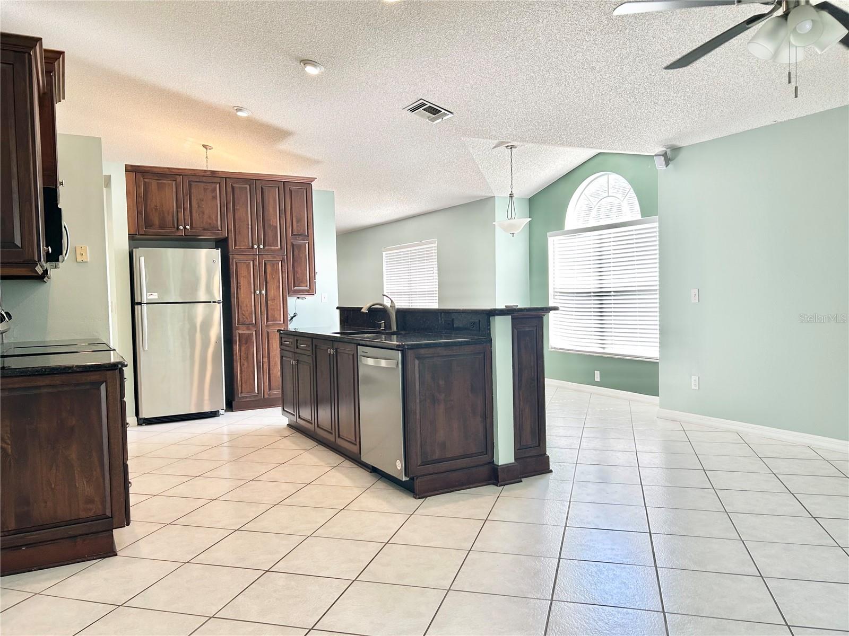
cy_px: 318
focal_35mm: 26
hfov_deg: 67.3
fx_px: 638
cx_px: 424
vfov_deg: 53.1
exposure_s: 1/120
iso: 80
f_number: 1.5
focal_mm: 5.7
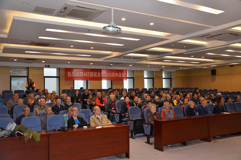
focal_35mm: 33
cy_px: 80
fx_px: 220
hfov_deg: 57.3
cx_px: 120
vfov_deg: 39.8
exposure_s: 1/60
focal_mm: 22
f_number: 3.8
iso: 800
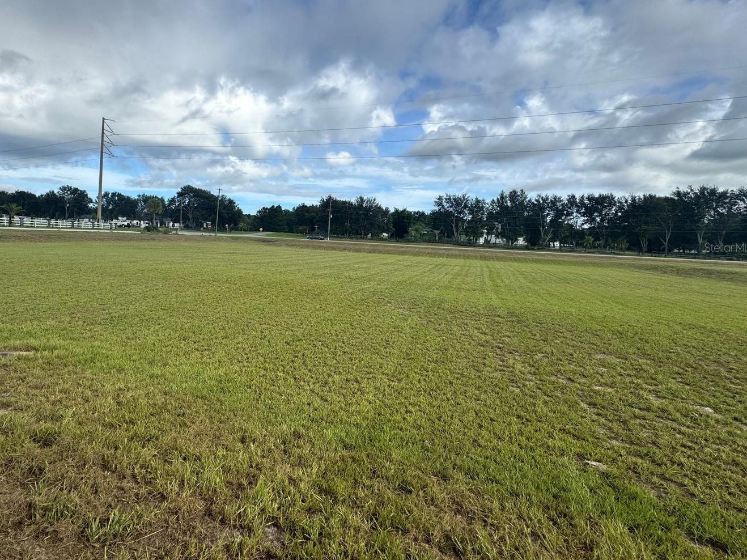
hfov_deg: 90.0
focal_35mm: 17
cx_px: 304
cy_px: 247
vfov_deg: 74.4
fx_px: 367
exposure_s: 1/1420
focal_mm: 2.22
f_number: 2.2
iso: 40
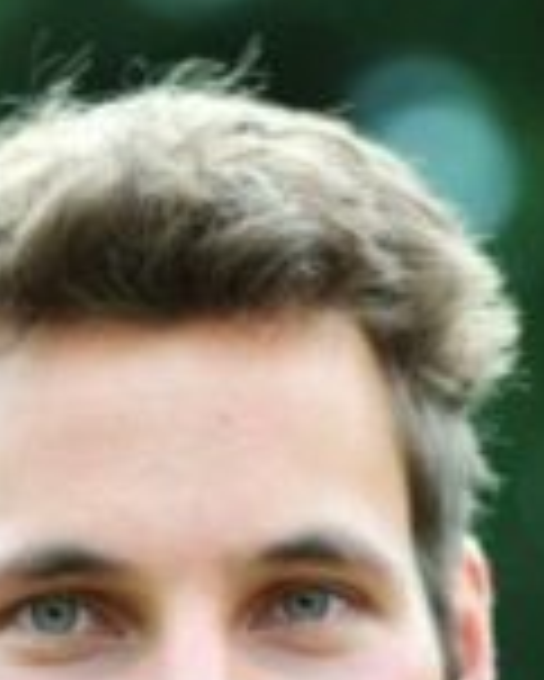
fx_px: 14375
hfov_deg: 2.2
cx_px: 31
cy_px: 594
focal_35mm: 715
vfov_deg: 2.7
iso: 640
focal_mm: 160
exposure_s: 1/320
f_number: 4
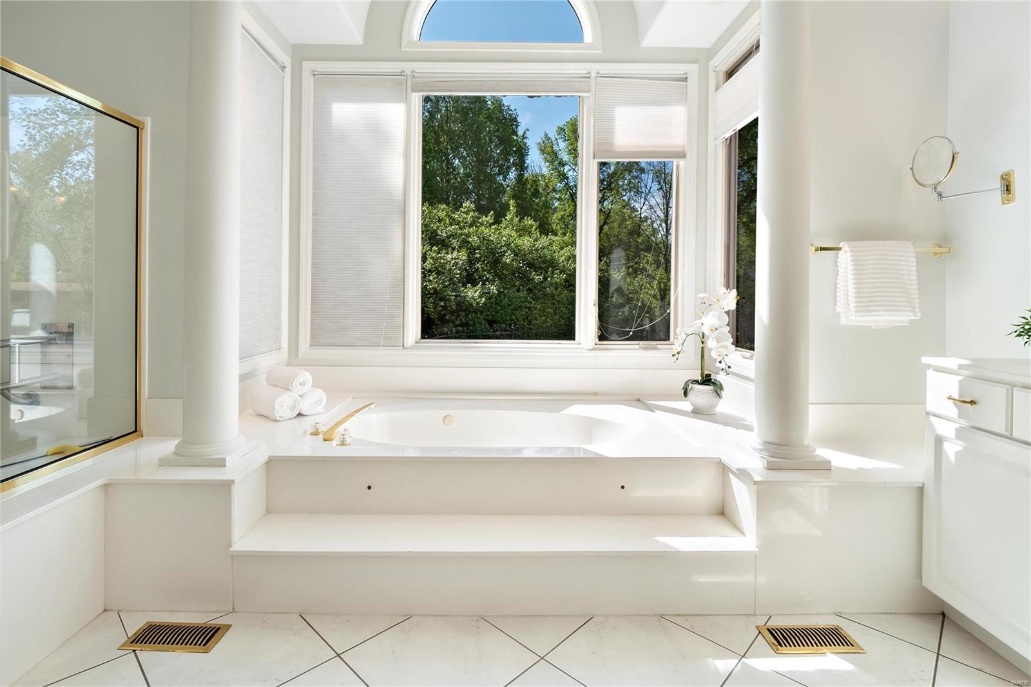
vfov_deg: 73.7
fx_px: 458
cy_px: 344
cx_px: 516
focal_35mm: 16
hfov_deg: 96.7
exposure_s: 1/160
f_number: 8
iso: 400
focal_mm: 8
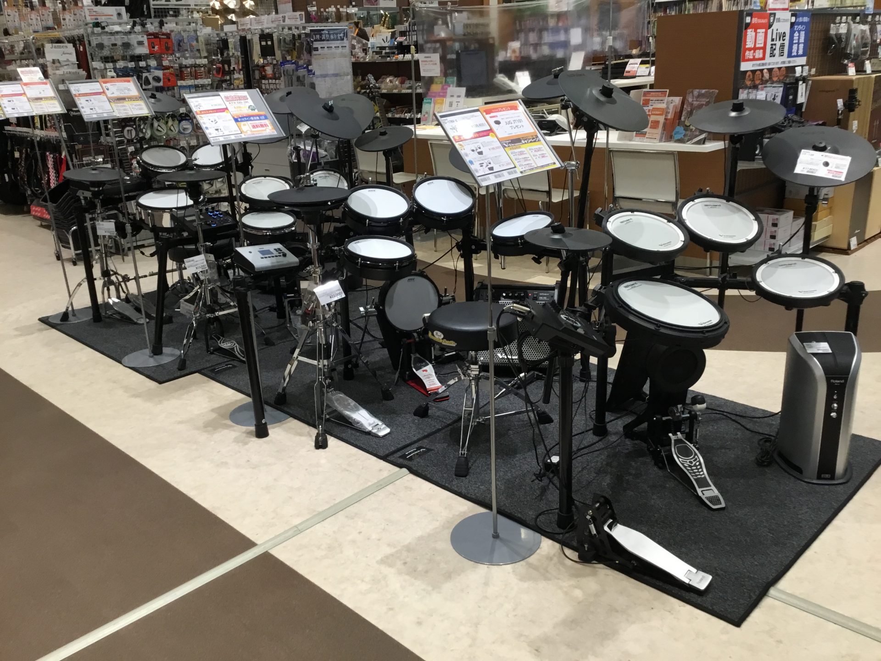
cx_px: 440
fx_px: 789
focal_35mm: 31
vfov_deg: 45.4
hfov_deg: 58.4
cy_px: 330
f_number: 2.4
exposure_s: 1/30
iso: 32
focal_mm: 3.3
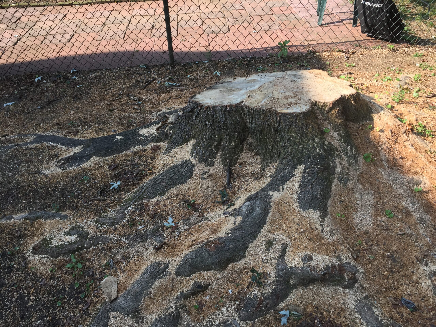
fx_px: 365
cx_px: 218
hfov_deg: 61.7
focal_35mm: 29
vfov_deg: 48.2
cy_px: 164
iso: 32
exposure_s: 1/581
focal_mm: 4.15
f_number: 2.2
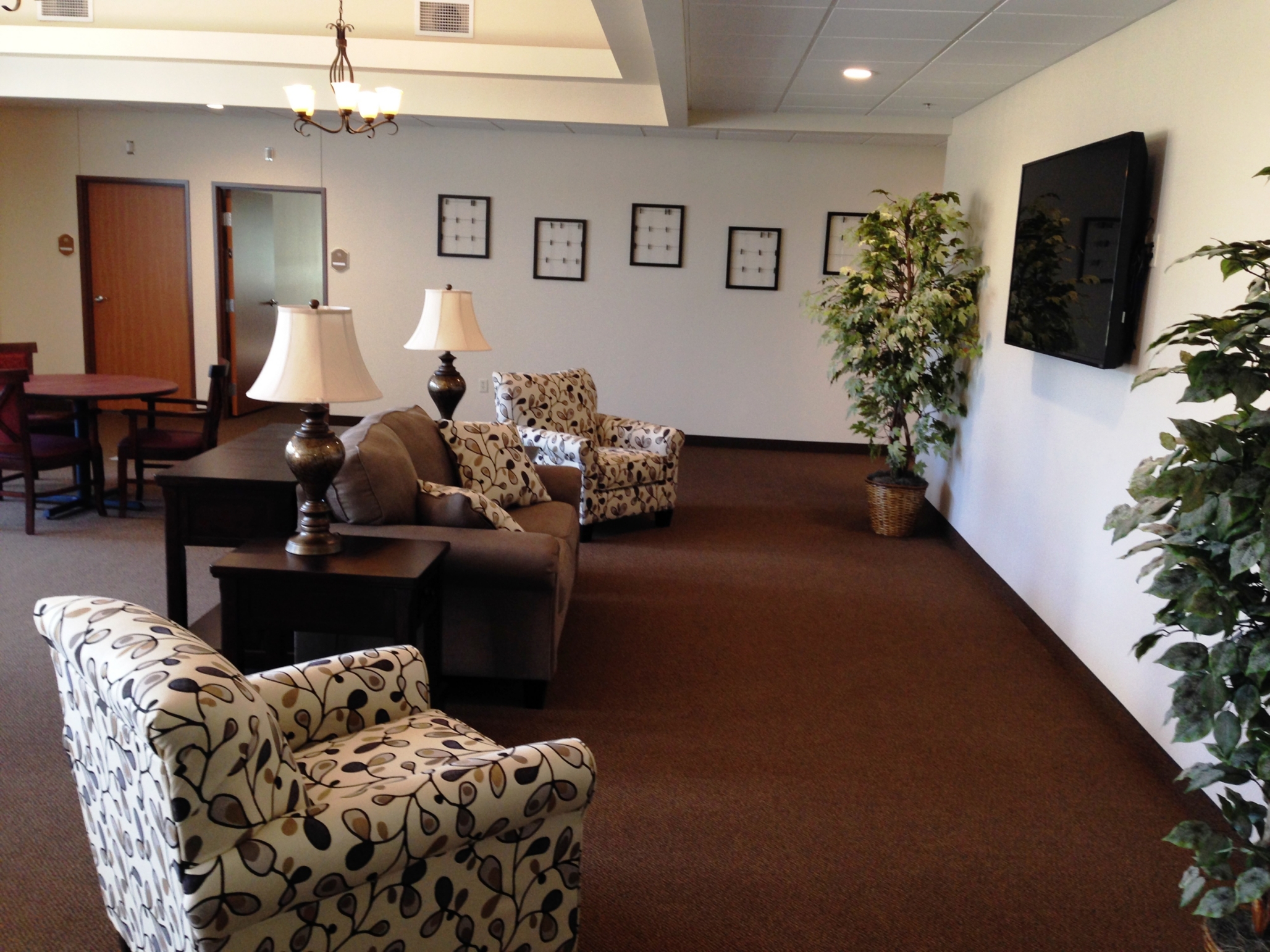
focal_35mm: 33
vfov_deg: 42.9
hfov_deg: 55.4
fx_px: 1211
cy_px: 476
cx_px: 635
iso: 64
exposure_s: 1/20
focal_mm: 4.12
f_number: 2.4
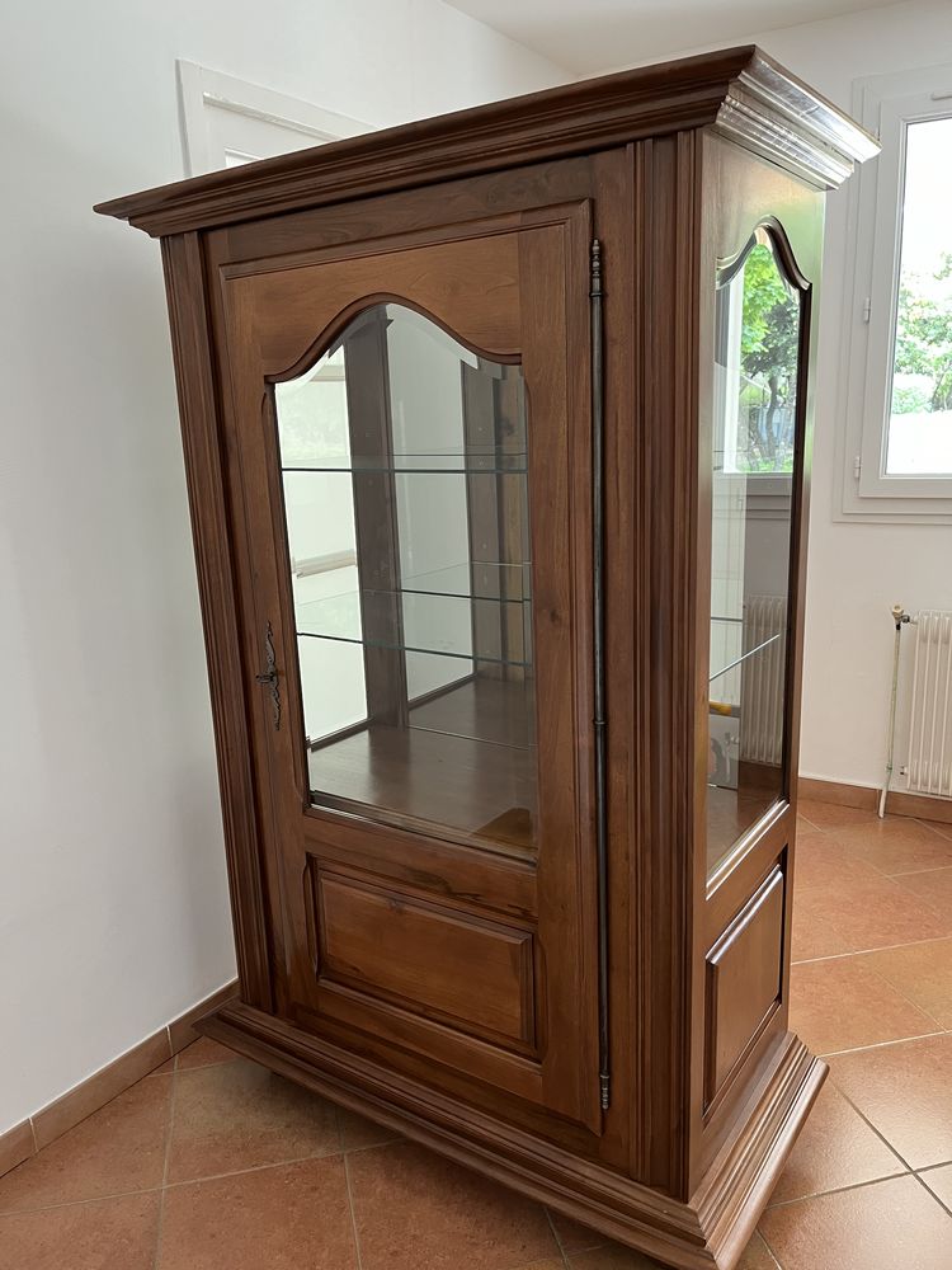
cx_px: 476
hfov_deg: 53.1
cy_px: 635
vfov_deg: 67.3
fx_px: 953
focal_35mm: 26
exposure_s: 1/60
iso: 250
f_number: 1.6
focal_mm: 5.1
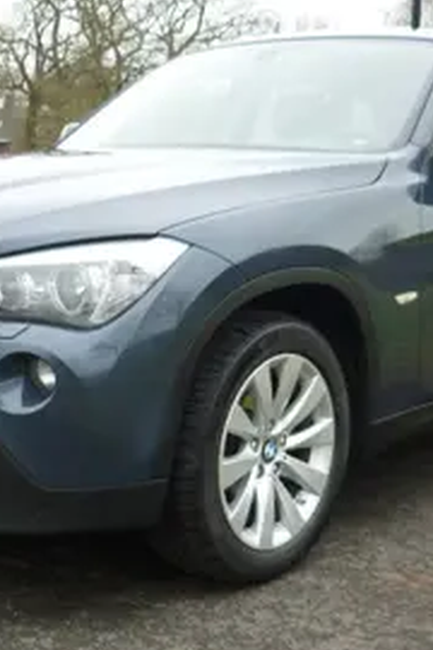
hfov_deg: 22.2
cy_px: 311
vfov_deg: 32.9
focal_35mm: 61
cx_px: 185
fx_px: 1100
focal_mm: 5.5
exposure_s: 1/125
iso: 80
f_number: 2.8
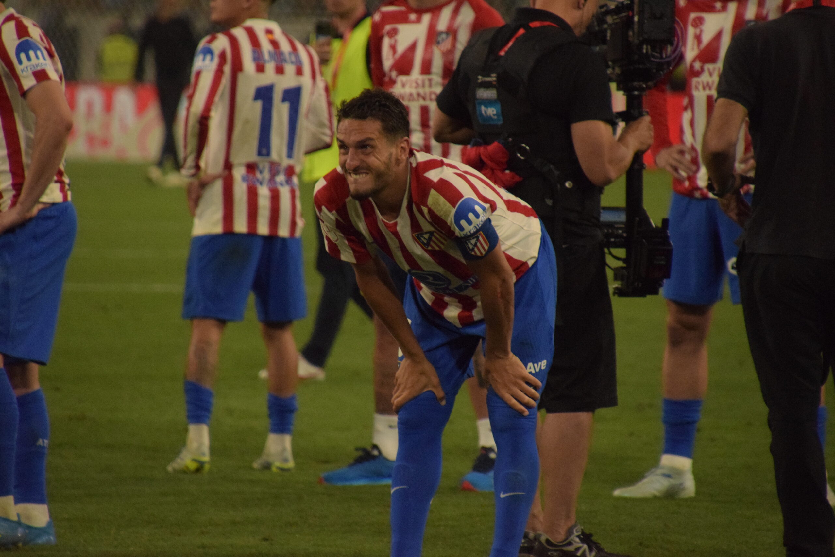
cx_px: 418
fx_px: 10461
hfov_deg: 4.6
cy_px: 278
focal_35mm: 451
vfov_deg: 3.0
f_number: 6.3
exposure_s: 1/1250
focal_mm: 300
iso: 5000
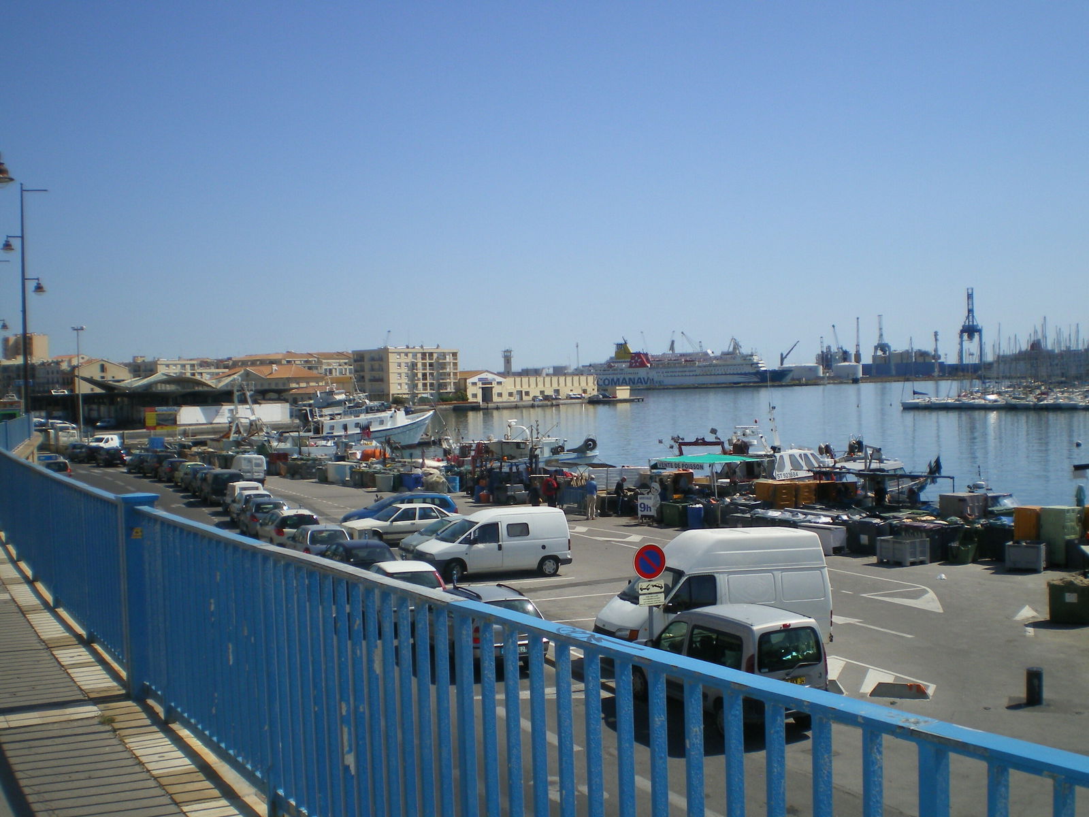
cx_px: 544
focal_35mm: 38
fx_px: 1195
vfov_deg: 37.7
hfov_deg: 49.0
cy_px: 408
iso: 80
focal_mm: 6.3
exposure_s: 1/800
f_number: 4.6
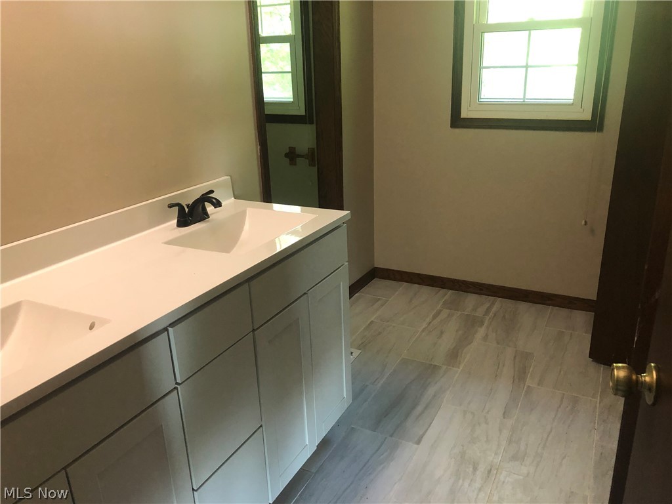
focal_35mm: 28
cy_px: 252
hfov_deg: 63.4
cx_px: 336
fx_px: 544
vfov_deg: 49.7
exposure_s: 1/15
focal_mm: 3.99
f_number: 1.8
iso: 100
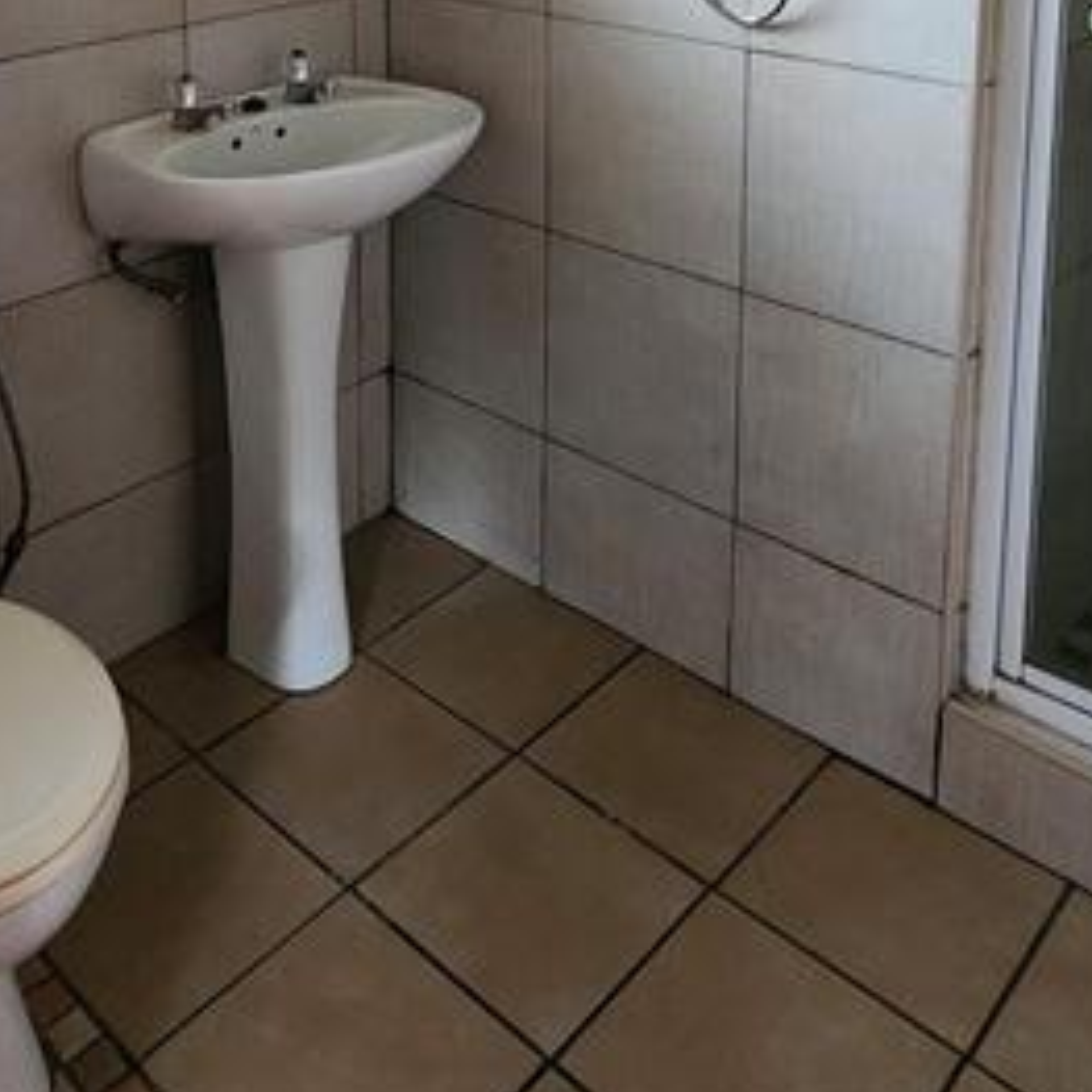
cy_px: -79
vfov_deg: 39.5
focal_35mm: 35
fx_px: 1249
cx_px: 403
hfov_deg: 46.8
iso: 400
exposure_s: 1/33.3
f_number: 2.2
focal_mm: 2.2
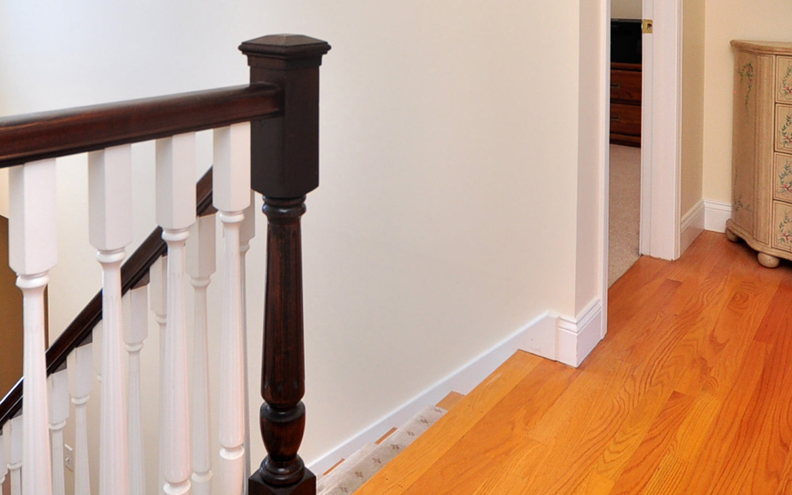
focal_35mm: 34
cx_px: 332
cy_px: -16
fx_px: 735
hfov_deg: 56.4
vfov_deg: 33.6
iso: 320
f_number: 4
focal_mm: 11
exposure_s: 1/50
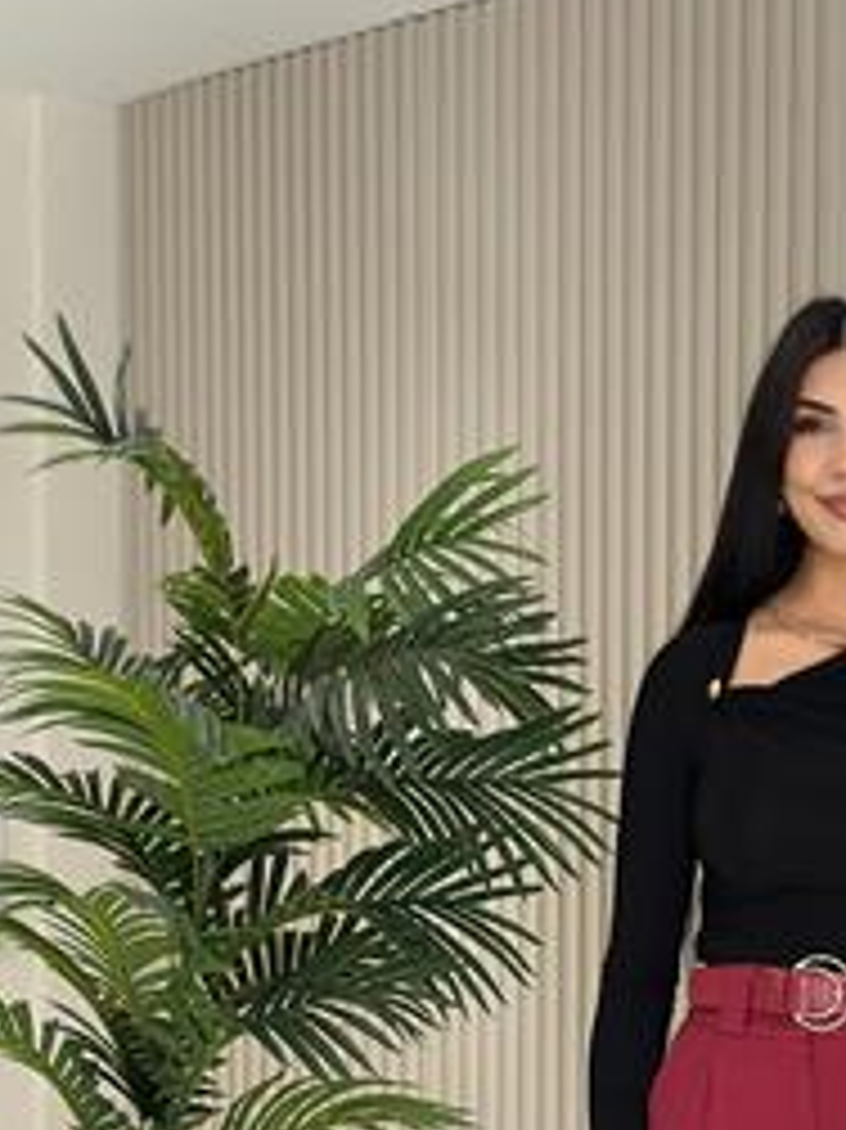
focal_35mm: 102
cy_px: 1087
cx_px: 814
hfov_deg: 14.3
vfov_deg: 18.8
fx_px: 3327
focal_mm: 6.86
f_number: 1.78
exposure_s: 1/377
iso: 80
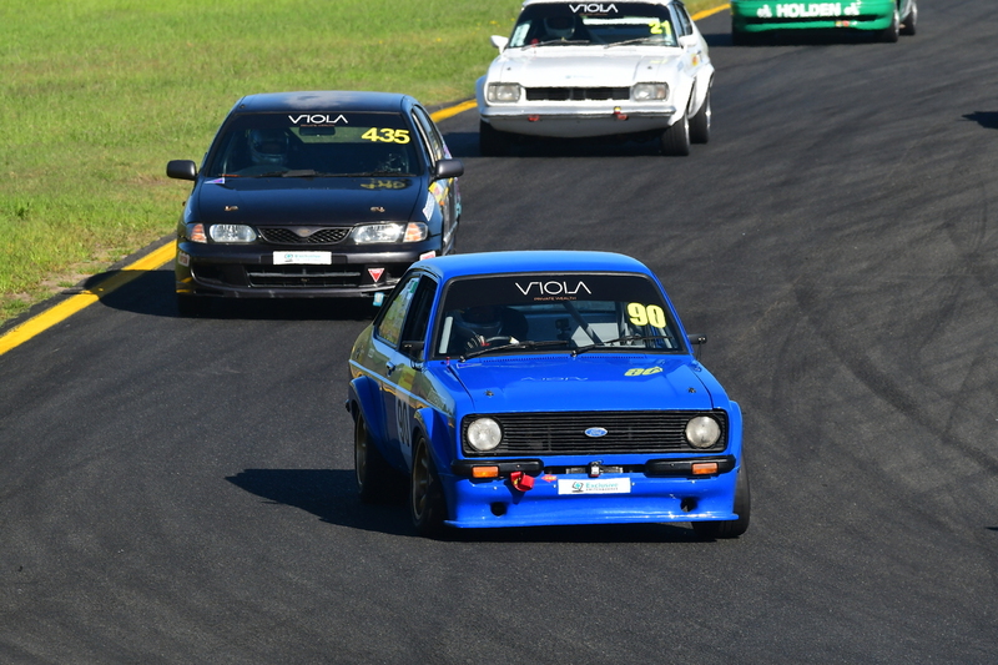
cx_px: 499
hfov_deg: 4.3
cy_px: 332
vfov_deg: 2.9
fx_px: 13303
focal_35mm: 480
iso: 500
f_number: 11
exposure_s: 1/640
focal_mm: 320
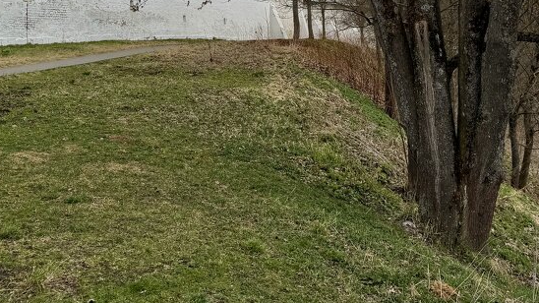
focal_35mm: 51
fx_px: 729
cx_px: 340
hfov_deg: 40.3
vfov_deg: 22.1
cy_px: -37
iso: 80
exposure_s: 1/3953
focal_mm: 6.76
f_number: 1.78
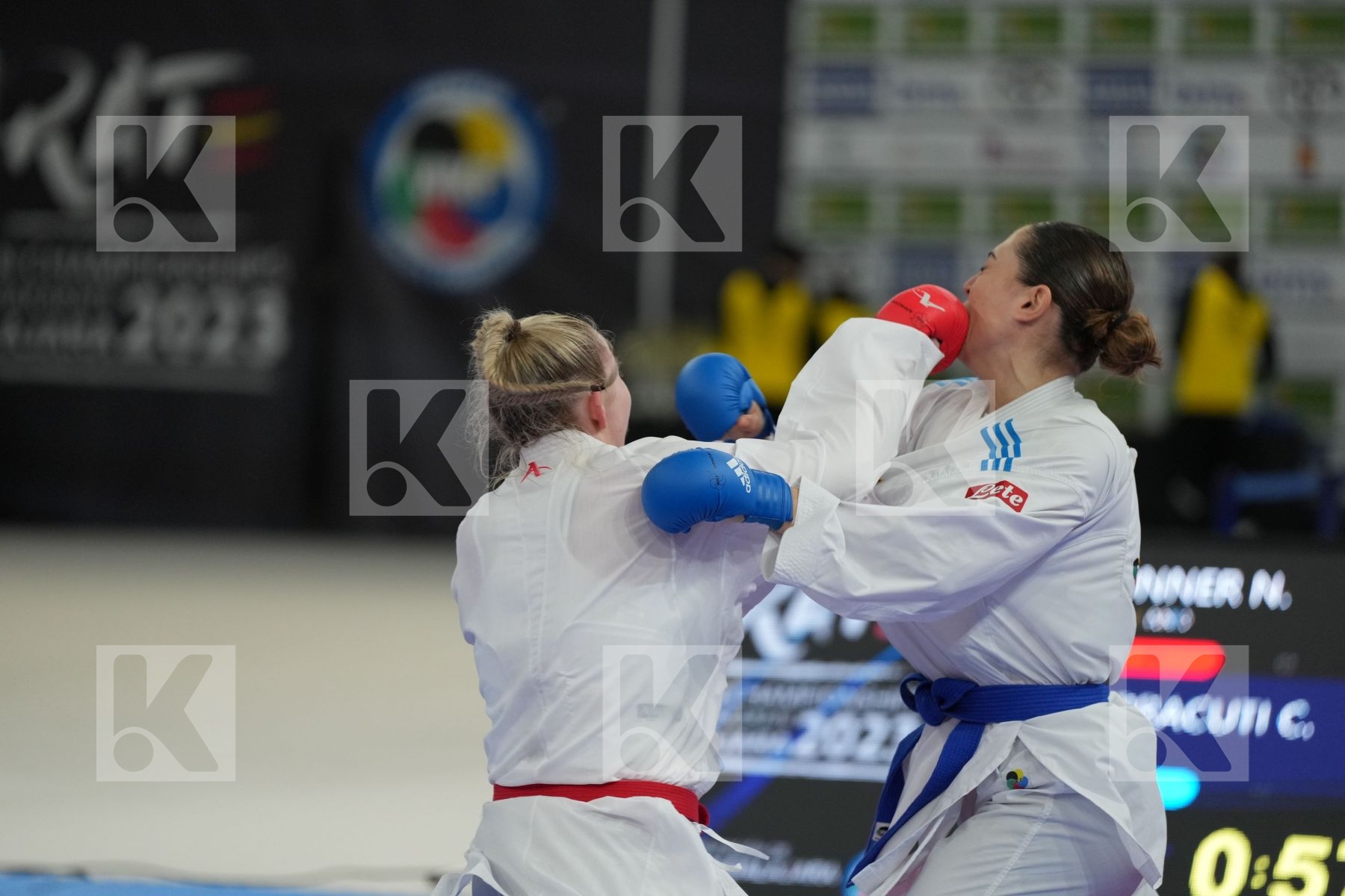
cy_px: 448
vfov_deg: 6.9
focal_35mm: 200
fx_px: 7472
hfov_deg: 10.3
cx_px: 672
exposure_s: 1/1000
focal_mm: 200
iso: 2000
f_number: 2.8
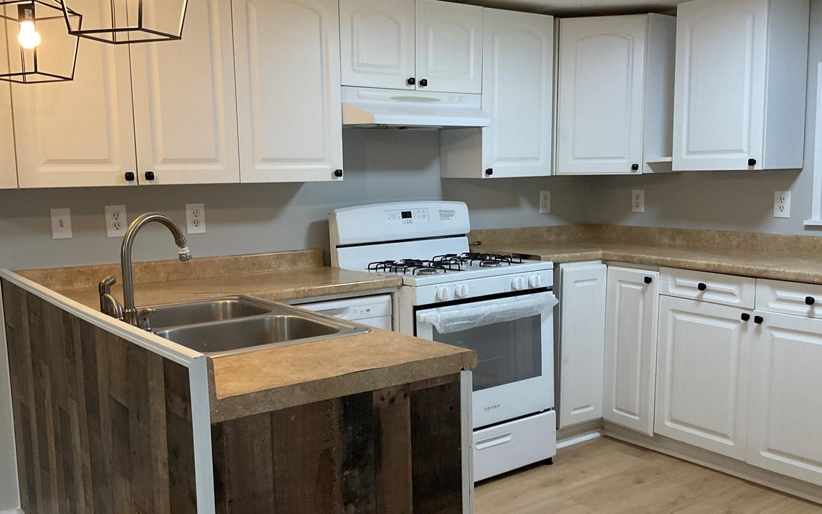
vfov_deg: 35.3
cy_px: 277
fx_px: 807
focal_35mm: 36
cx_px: 404
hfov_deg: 54.0
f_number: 1.8
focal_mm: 3
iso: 100
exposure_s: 1/60
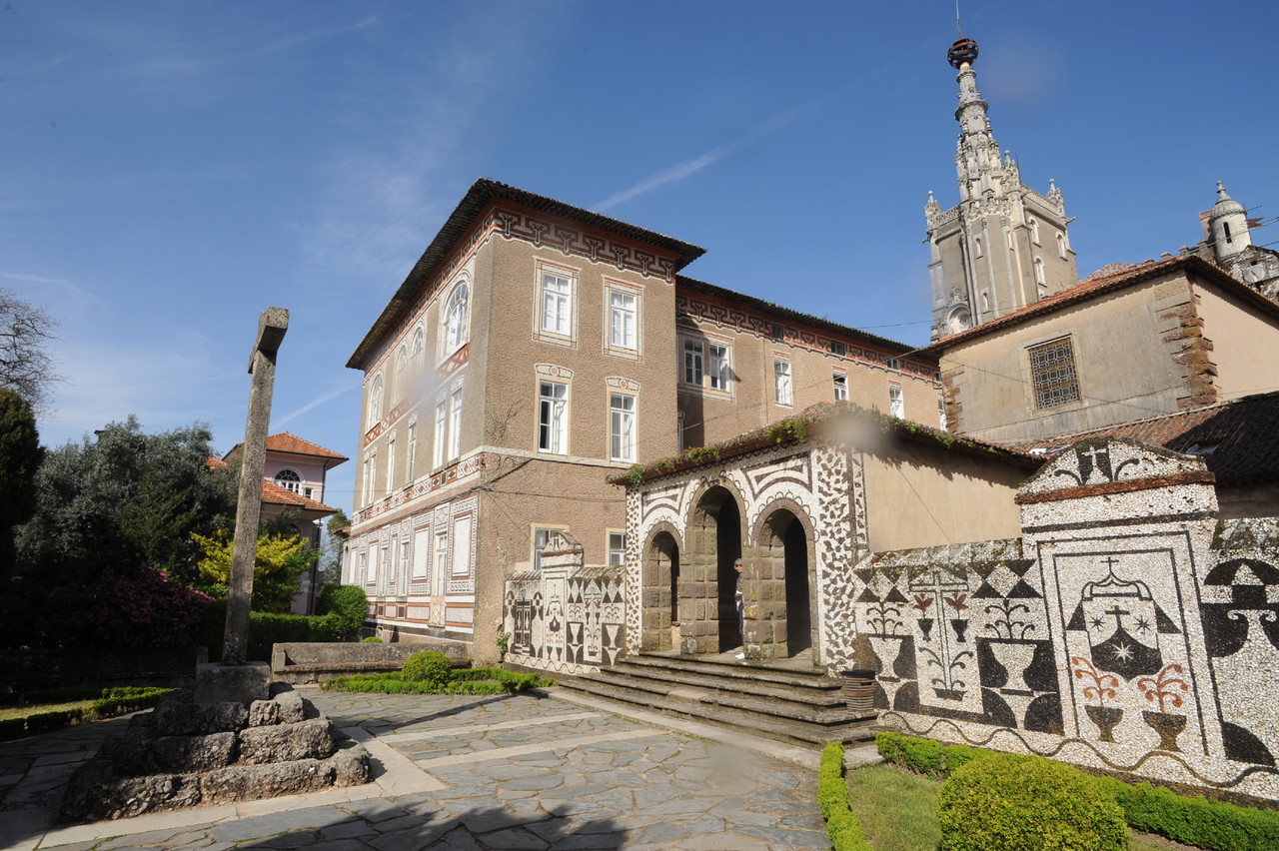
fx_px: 923
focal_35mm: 26
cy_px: 426
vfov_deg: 49.5
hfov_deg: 69.4
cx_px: 640
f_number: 11
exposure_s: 1/320
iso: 320
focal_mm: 26
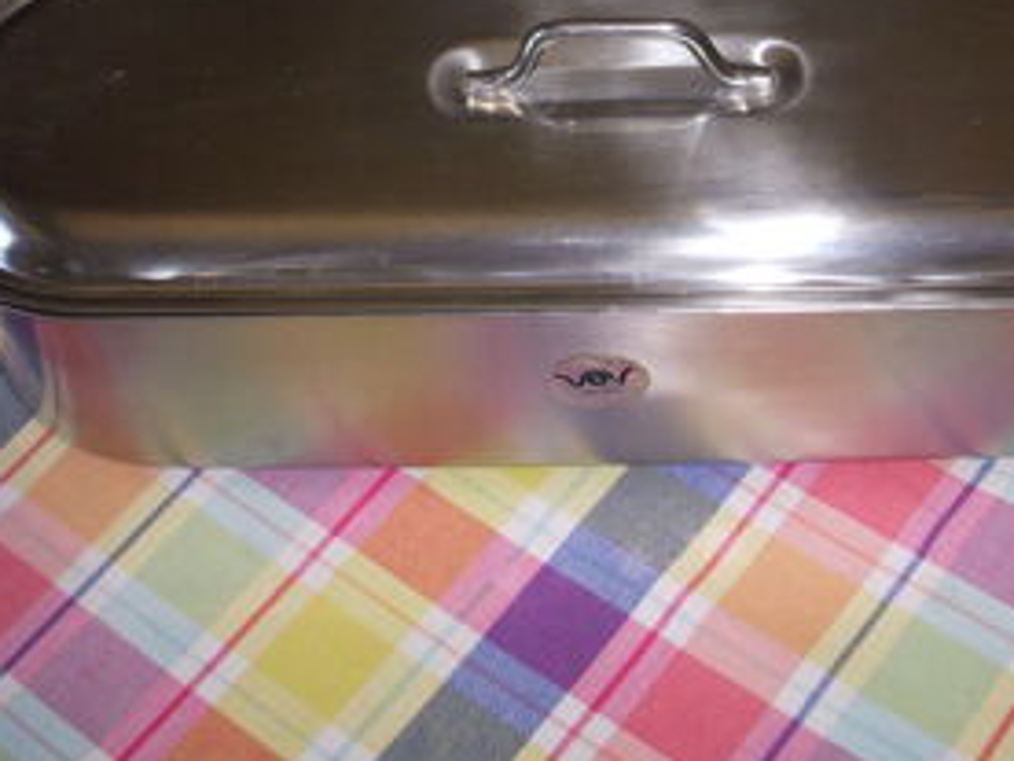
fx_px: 1933
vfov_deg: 21.9
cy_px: 140
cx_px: 687
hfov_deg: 29.2
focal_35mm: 66
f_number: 3.3
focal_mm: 6.3
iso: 100
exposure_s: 1/30
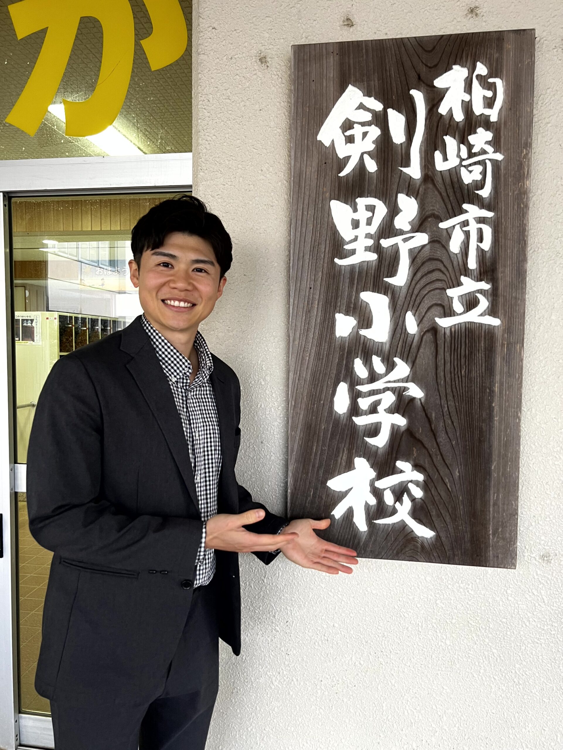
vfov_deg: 67.3
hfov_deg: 53.1
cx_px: 282
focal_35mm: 26
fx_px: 564
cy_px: 375
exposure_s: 1/50
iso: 125
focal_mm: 5.7
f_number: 1.5
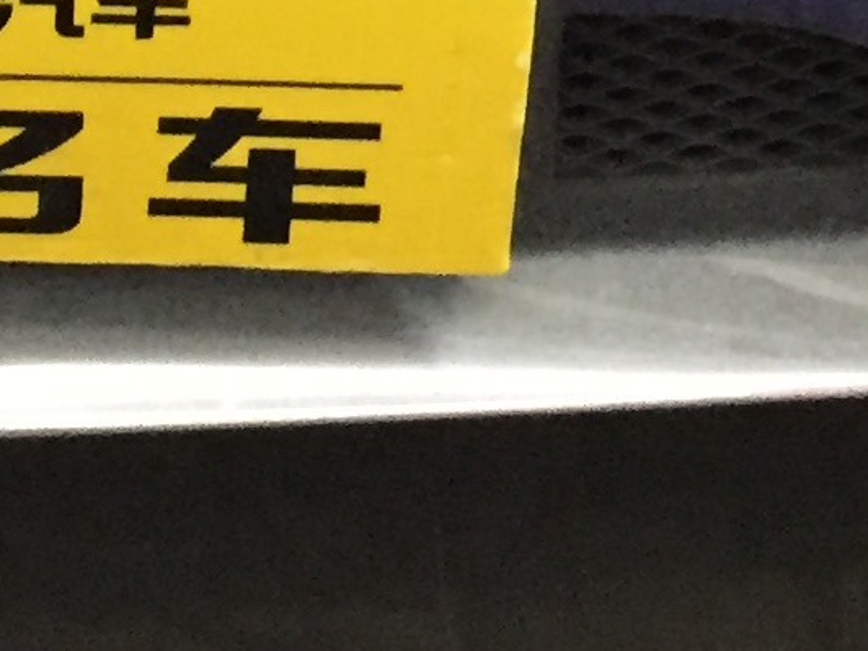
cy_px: -1315
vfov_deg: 7.4
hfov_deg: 10.9
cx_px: -157
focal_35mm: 178
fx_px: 4463
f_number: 2.2
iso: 250
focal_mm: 4.15
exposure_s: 1/25
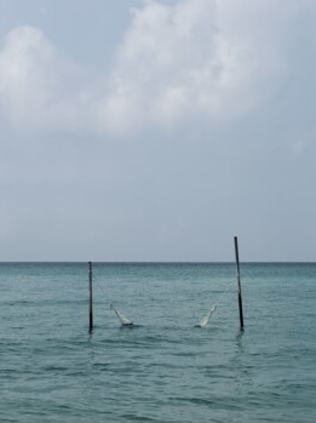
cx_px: 158
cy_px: 212
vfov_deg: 25.0
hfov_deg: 18.9
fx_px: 951
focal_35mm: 78
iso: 25
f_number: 2.8
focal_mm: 9
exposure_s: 1/1531
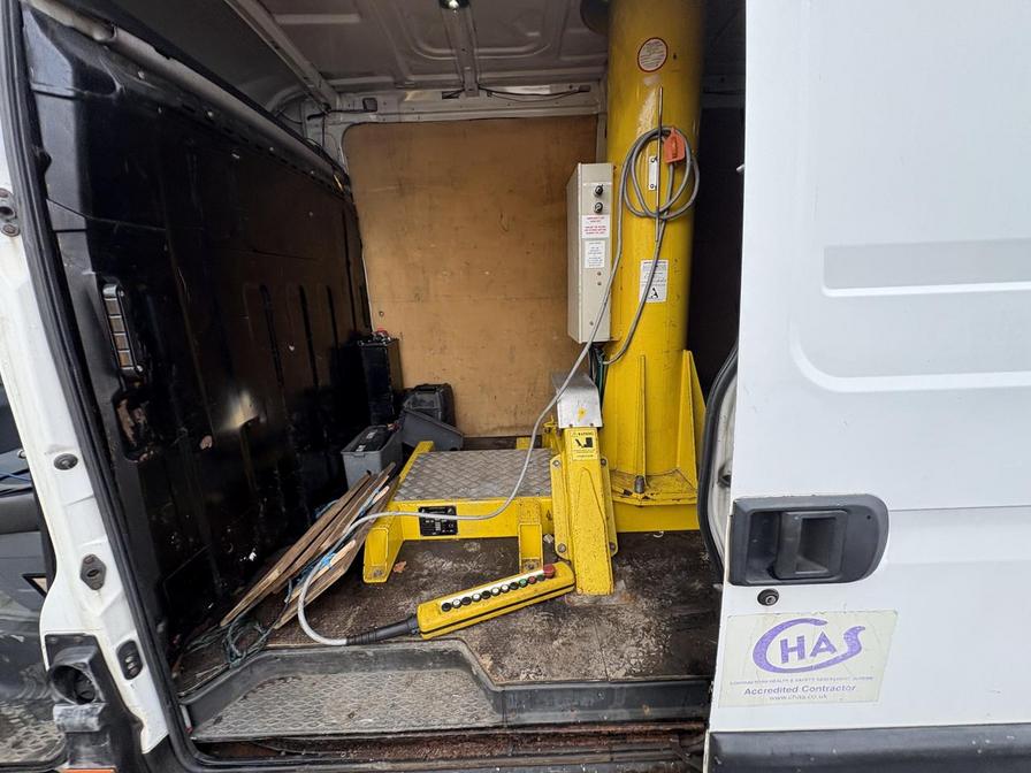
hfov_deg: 102.1
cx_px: 516
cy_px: 386
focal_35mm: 14
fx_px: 417
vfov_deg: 85.7
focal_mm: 2.22
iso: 64
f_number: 2.2
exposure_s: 1/170
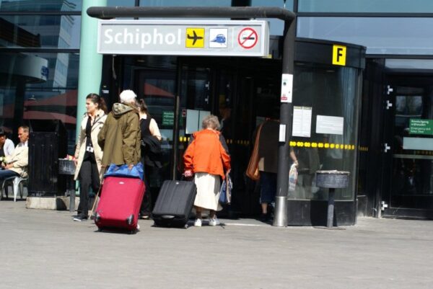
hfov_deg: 19.4
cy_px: 144
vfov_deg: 13.1
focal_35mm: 105
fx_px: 1264
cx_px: 216
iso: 100
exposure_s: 1/160
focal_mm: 70
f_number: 8
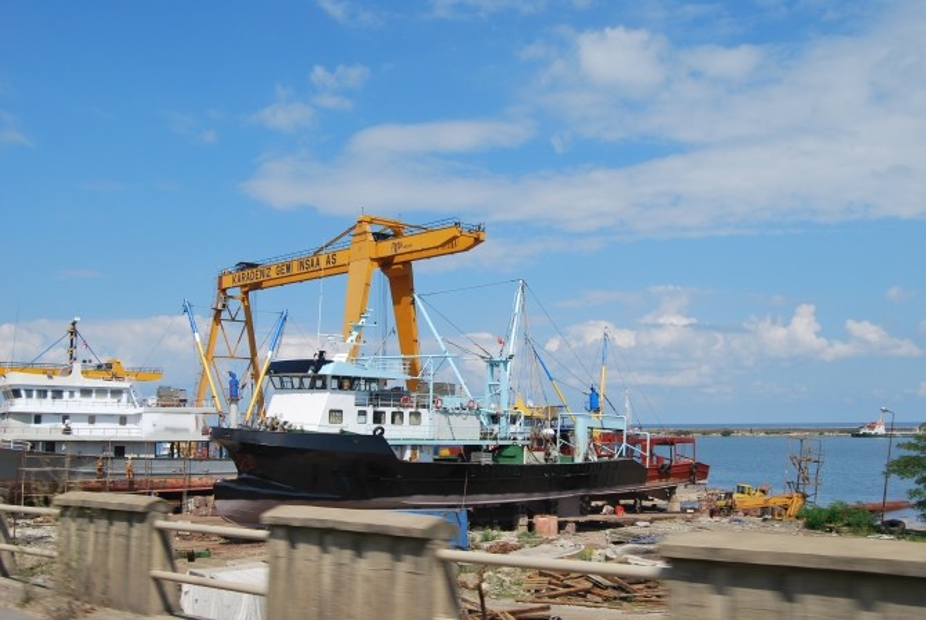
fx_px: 1005
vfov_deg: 34.3
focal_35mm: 39
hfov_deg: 49.5
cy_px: 310
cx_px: 463
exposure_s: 1/250
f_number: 10
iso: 100
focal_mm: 26
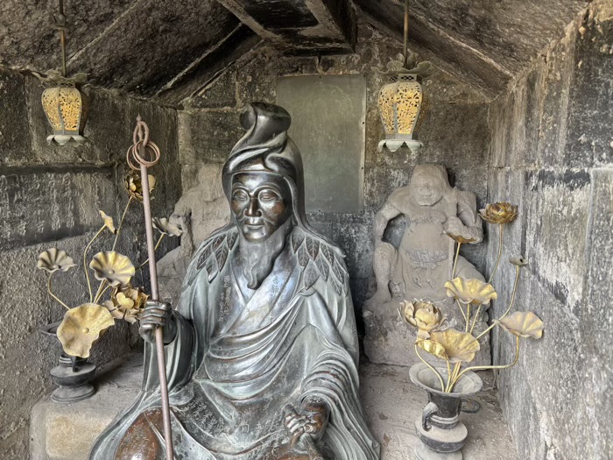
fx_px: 460
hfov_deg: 67.3
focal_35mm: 26
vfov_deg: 53.1
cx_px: 306
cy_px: 230
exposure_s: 1/115
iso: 125
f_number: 1.6
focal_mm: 5.96
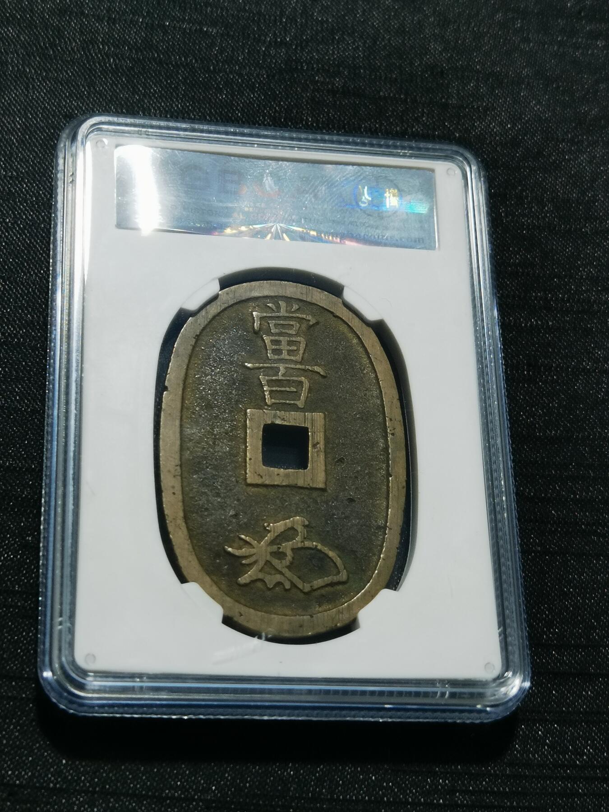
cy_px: 406
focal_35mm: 59
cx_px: 304
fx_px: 1384
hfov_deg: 24.8
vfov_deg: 32.7
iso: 100
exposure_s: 1/100
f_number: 1.9
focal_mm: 6.67
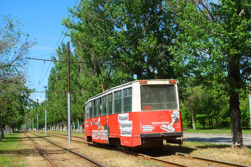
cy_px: 84
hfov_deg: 35.6
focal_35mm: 56
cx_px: 126
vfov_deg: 24.2
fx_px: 390
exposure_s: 1/500
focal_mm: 20.85
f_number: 5.6
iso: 125
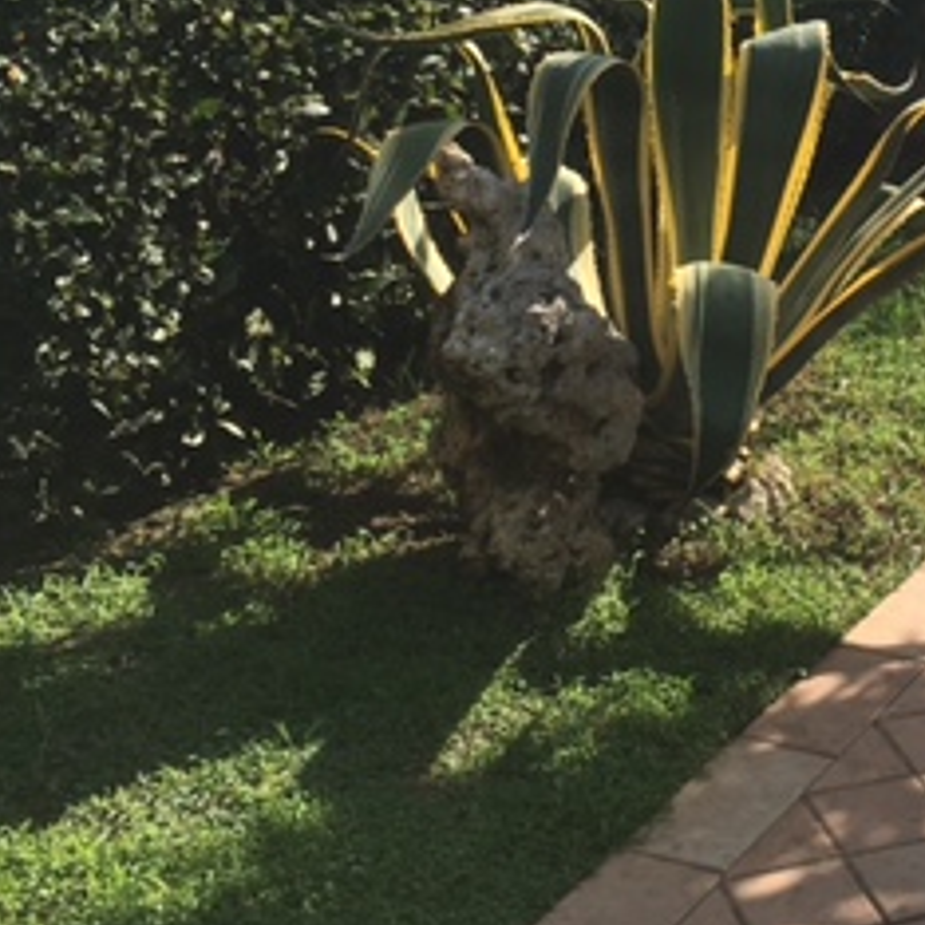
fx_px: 2116
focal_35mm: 70
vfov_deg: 24.0
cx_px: 937
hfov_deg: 23.6
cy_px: 87
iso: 25
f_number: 2.2
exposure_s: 1/1637
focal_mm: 4.15
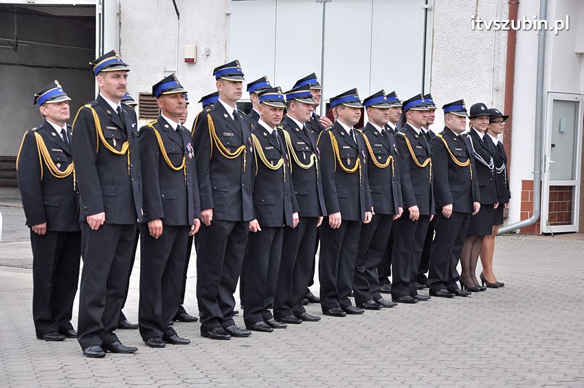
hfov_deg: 20.6
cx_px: 292
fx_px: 1604
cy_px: 194
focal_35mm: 99
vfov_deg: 13.8
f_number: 5.3
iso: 500
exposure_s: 1/500
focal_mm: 66
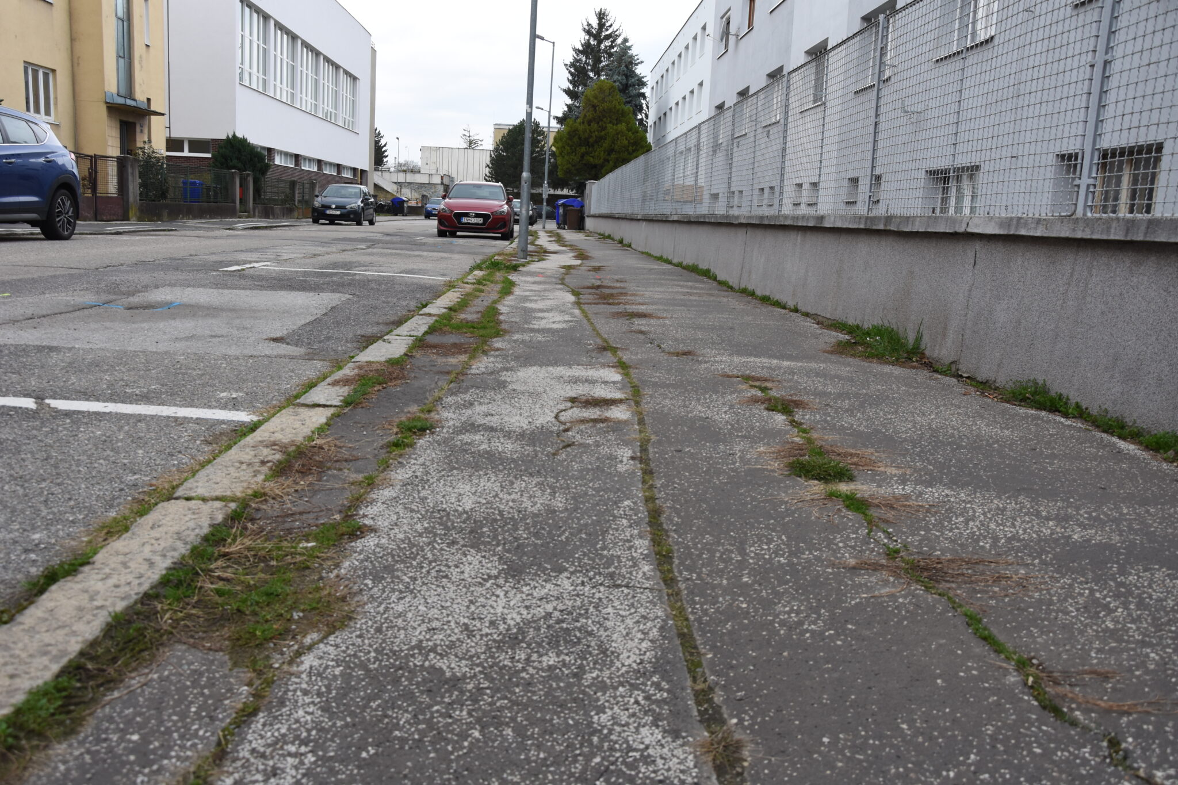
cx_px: 589
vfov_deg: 41.7
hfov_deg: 59.5
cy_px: 392
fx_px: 1031
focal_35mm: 32
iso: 400
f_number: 6.3
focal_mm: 21
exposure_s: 1/250
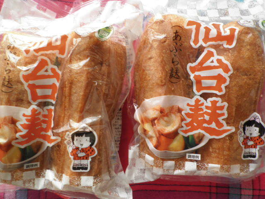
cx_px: 132
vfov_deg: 51.4
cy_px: 100
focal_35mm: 27
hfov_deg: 65.3
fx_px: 207
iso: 64
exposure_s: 1/50
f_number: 3.2
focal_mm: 4.9
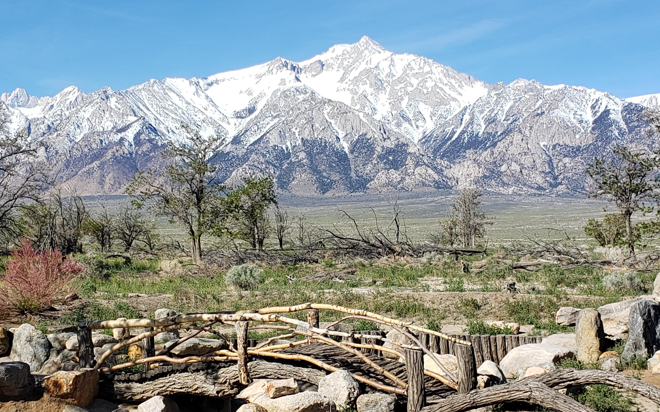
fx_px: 504
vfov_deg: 44.5
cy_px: 216
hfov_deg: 66.5
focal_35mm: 28
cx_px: 331
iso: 50
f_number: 2.4
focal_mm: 4.3
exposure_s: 1/1668
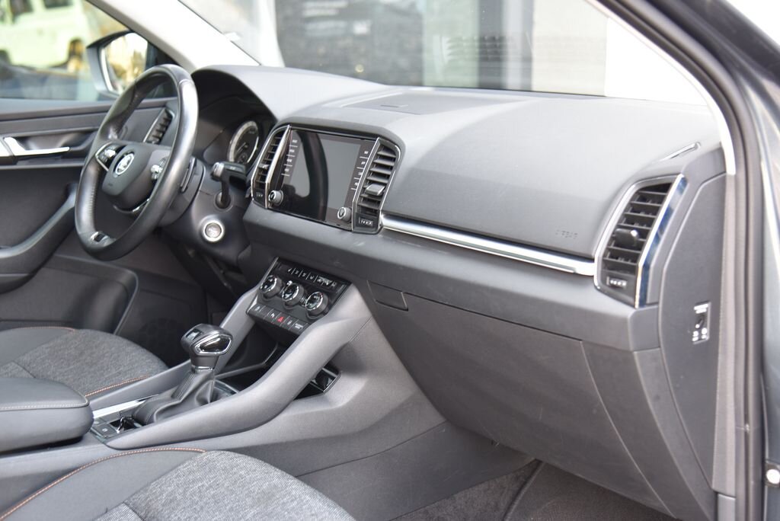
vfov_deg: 27.0
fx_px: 1084
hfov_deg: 39.6
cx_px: 390
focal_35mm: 50
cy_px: 260
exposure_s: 1/50
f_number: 4
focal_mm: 50
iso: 500
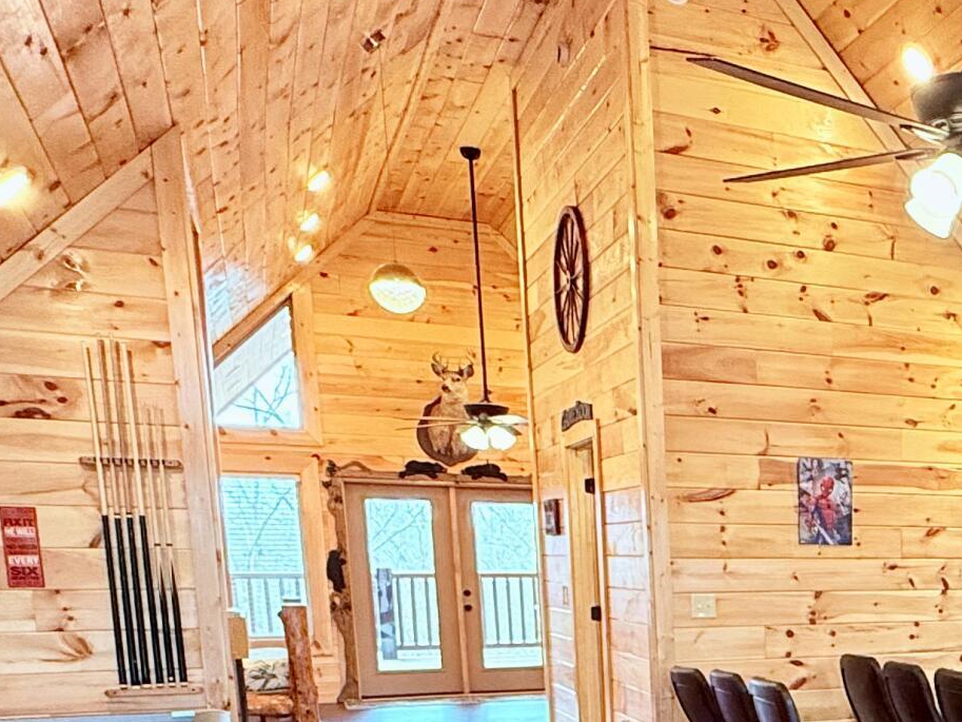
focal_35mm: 46
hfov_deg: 35.2
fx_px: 1279
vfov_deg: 28.9
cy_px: 766
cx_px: 1063
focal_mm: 2.22
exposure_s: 1/120
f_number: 2.2
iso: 400
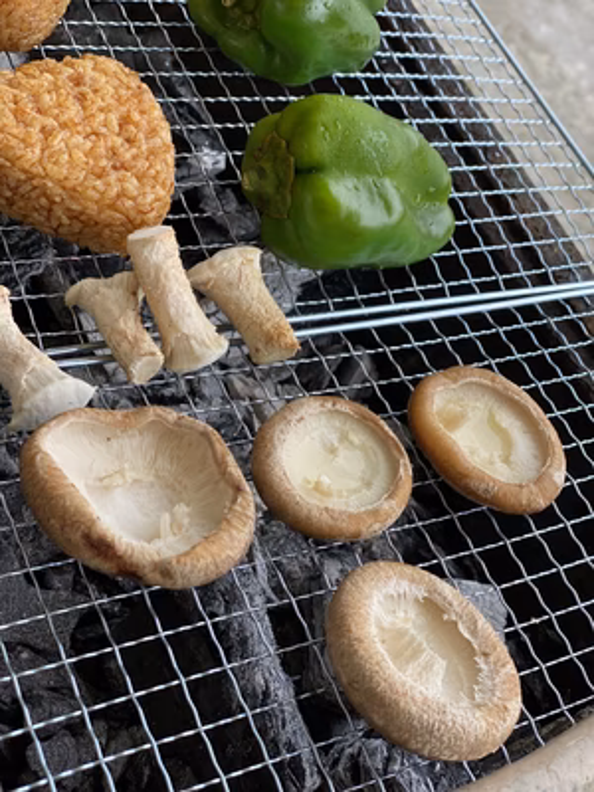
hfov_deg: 28.0
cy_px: 396
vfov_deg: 36.8
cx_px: 297
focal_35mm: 52
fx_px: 1190
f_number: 2
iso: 40
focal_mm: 6
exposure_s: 1/122
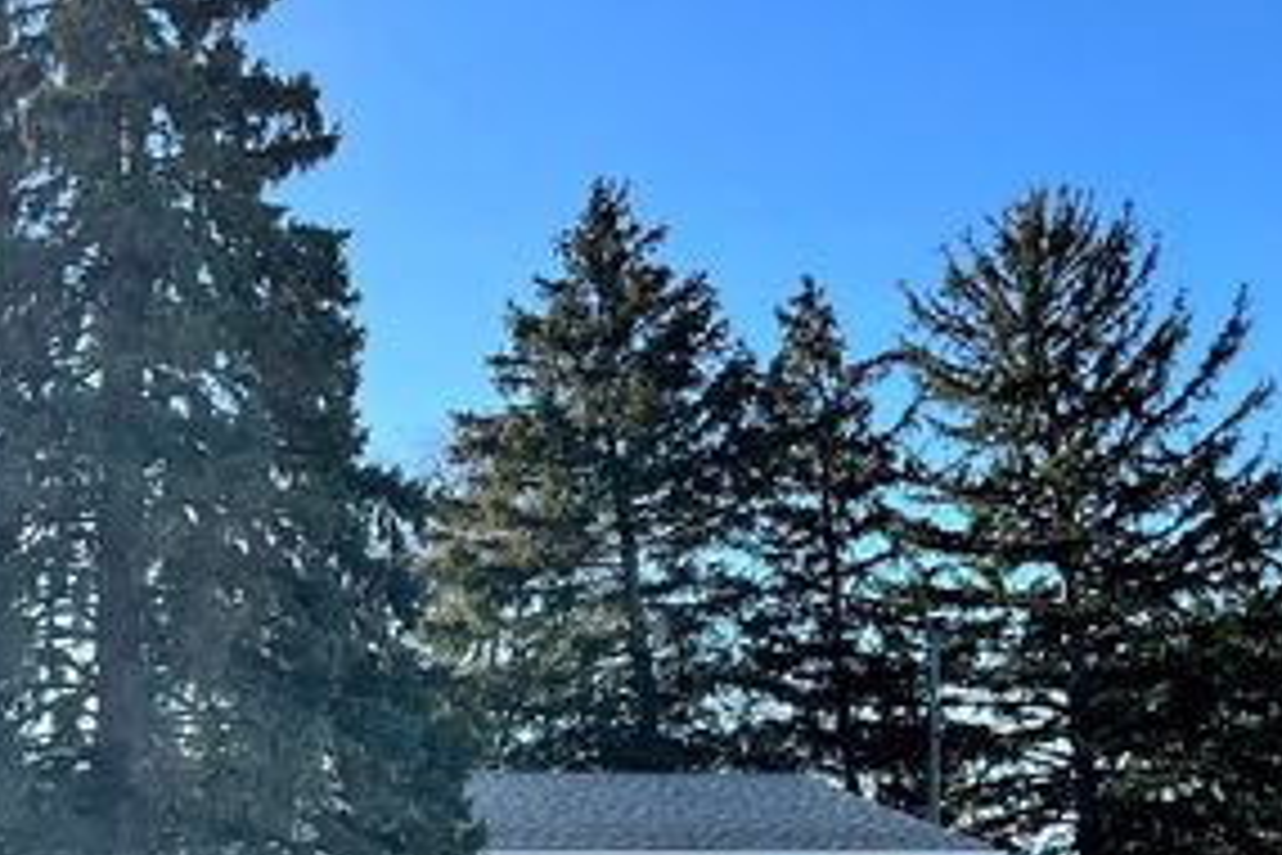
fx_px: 1887
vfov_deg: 24.5
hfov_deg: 36.5
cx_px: 301
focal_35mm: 53
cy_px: 835
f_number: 1.8
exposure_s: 1/1221
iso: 16
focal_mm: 3
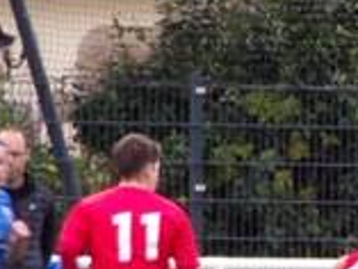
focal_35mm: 1657
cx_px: 702
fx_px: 17150
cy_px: 340
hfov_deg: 1.2
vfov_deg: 0.9
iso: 115
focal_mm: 73
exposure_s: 1/100
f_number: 5.7
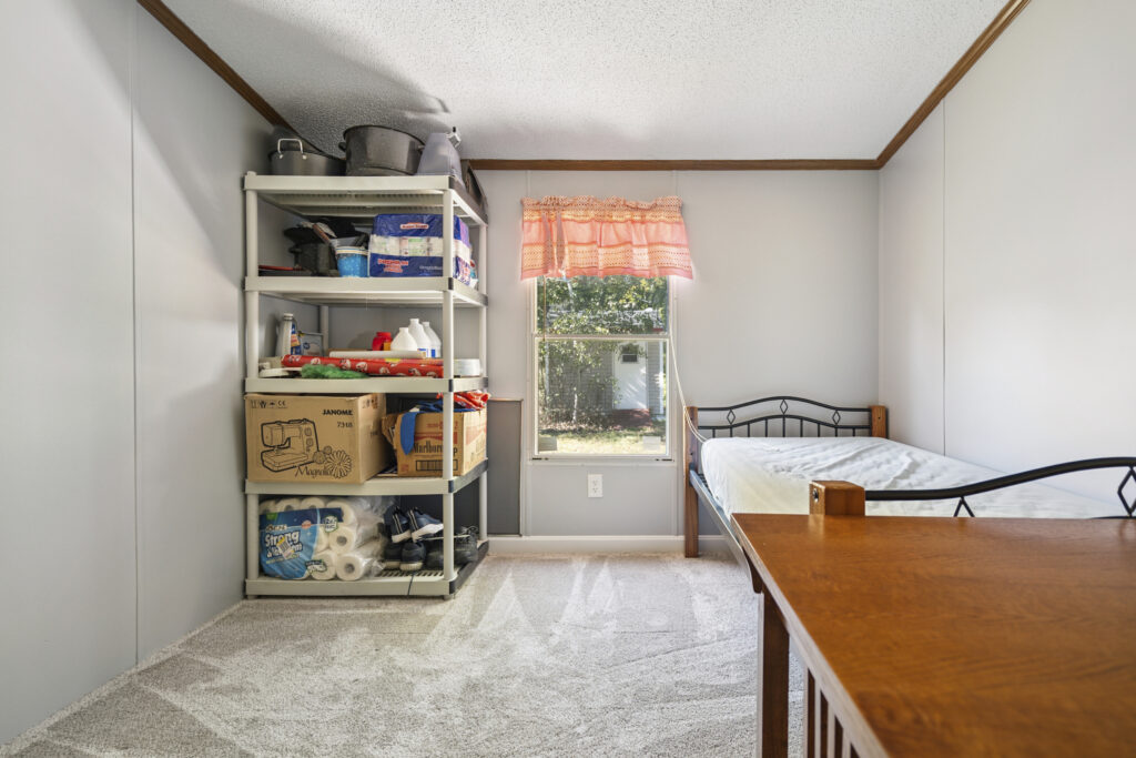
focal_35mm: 16
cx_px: 568
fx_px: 505
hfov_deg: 96.7
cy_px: 379
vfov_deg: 73.8
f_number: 4
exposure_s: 1/20
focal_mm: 16
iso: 400
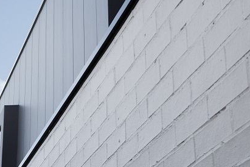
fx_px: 778
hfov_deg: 18.2
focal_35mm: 112
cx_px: 63
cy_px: 22
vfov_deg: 12.2
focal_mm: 46
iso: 200
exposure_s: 1/320
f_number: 13
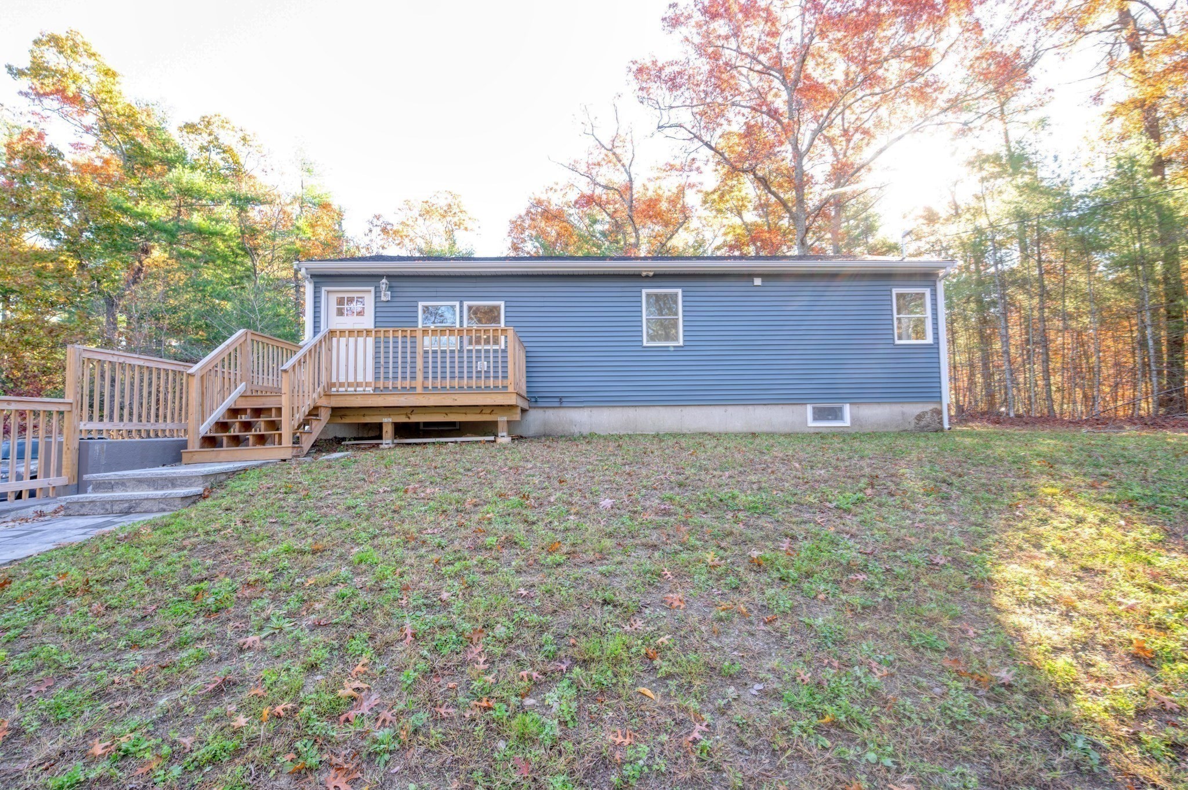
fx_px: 511
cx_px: 594
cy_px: 395
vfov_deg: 75.4
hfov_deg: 98.6
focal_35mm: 16
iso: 125
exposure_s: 1/4
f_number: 10
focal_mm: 15.5
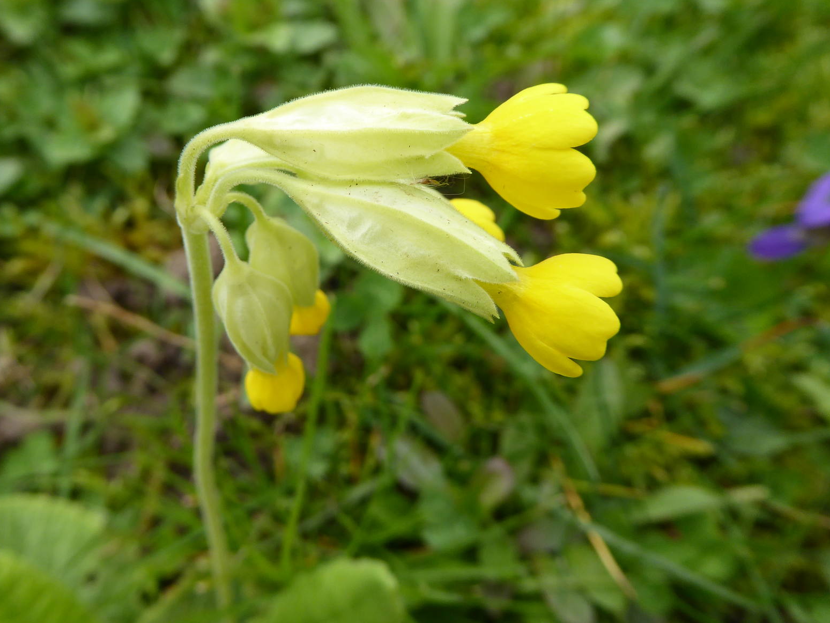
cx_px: 364
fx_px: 743
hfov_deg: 58.2
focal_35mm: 31
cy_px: 243
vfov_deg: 45.1
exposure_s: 1/200
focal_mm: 4.3
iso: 100
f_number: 3.3
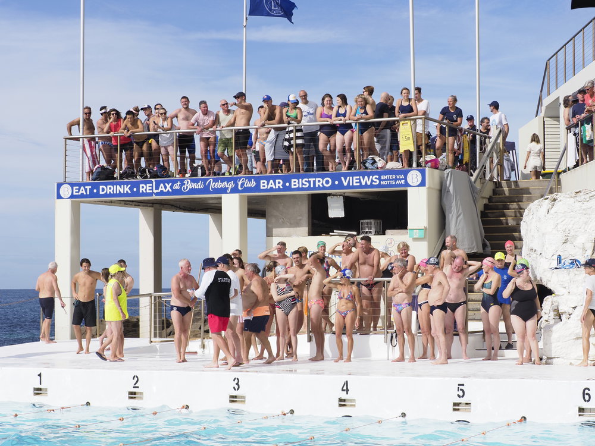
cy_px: 223
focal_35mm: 80
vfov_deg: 18.4
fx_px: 1375
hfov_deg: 24.4
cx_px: 298
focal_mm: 40
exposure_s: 1/400
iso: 200
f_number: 10
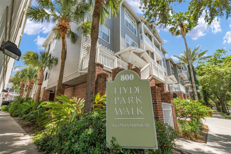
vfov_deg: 77.3
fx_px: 96
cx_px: 116
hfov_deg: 100.4
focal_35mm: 15
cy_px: 77
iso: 100
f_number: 7.1
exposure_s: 1/160
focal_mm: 10
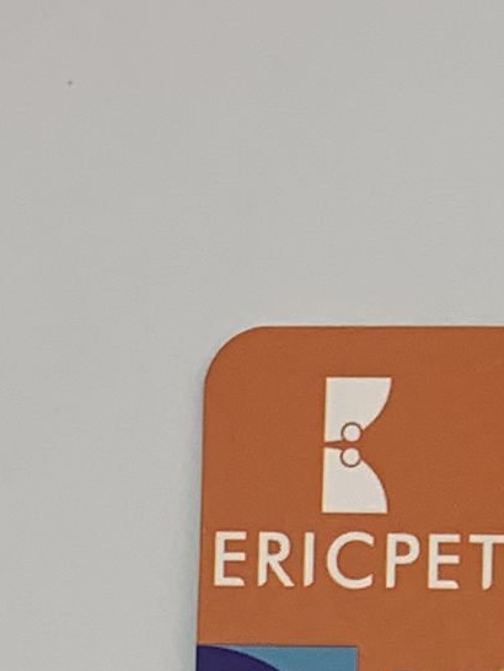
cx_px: 927
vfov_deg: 9.1
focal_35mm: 192
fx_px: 3724
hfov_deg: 7.5
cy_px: 1711
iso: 25
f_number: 1.8
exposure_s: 1/188
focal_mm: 4.25
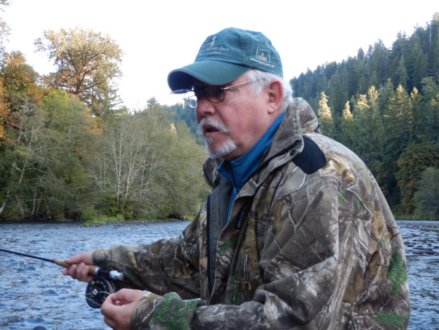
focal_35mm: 52
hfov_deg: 36.8
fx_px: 659
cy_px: 165
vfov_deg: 28.0
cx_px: 220
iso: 125
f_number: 4.3
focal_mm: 9.2
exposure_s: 1/40
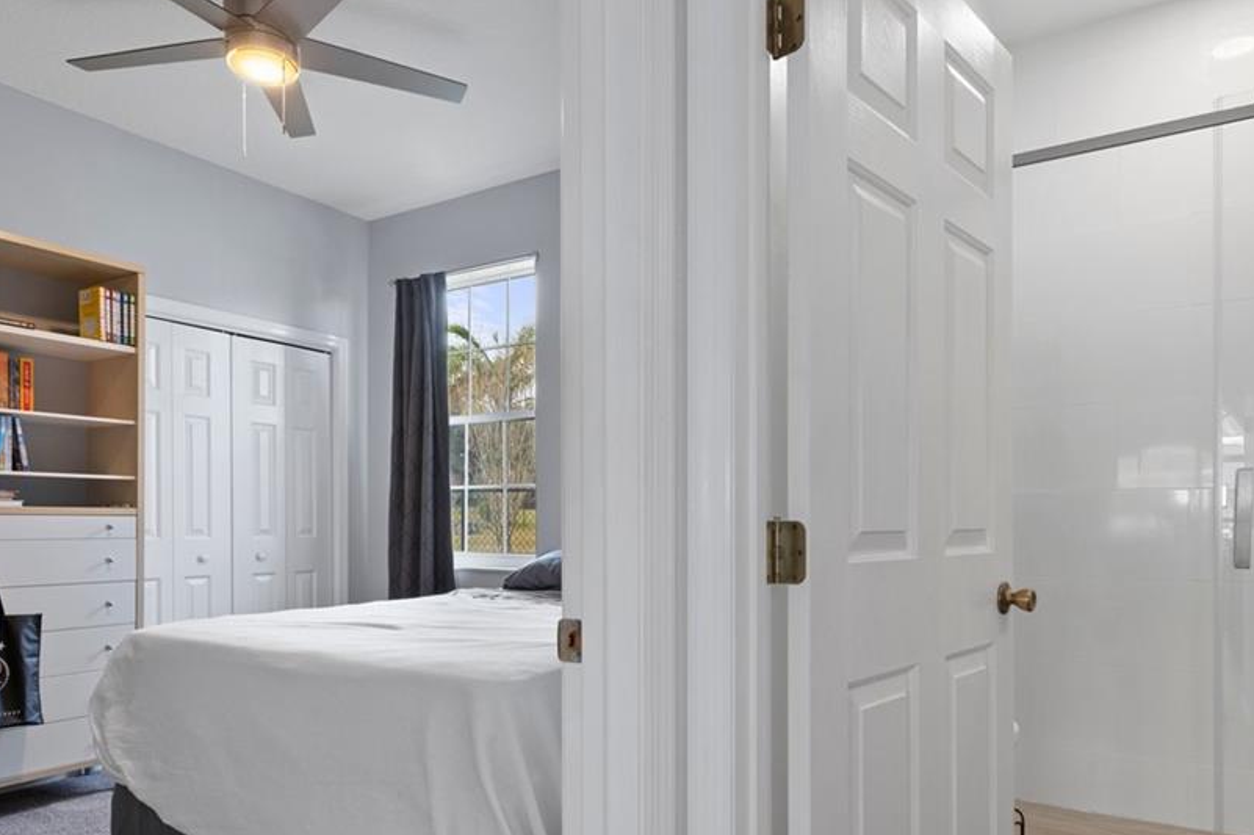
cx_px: 636
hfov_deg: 76.1
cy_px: 494
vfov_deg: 54.7
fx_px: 801
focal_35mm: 23
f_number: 8
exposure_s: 1/1.67
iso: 320
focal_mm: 12
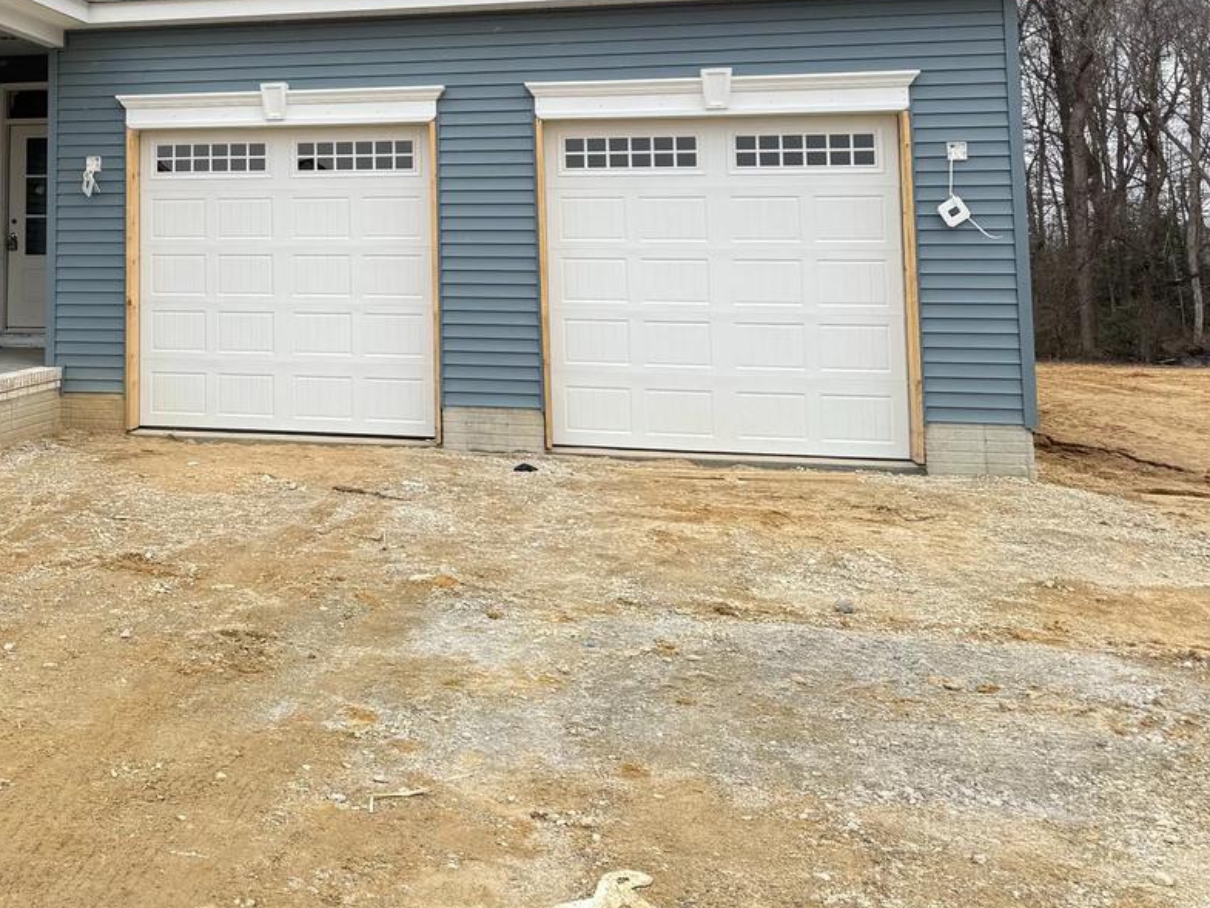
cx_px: 139
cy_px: 99
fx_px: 1538
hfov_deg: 40.0
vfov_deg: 31.4
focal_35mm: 44
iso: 80
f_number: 1.78
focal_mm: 6.76
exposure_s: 1/310
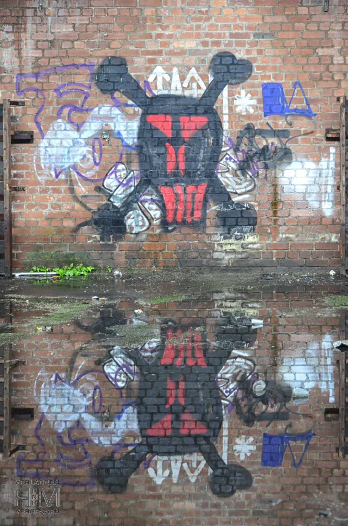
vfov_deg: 19.5
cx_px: 174
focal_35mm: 105
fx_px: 1530
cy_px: 263
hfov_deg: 13.0
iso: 1250
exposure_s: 1/25
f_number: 5
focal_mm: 70
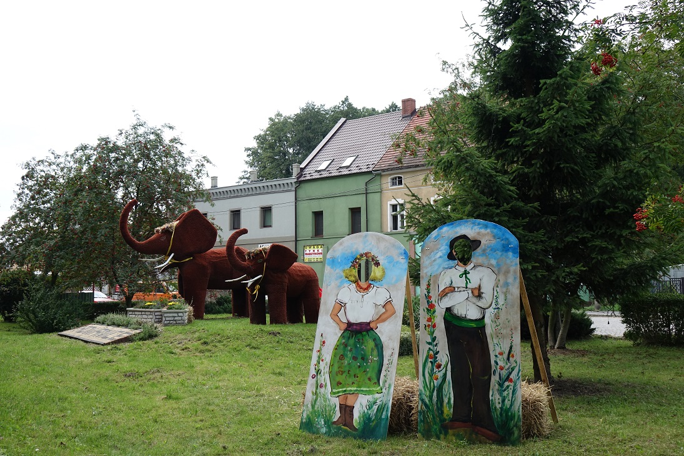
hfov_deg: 53.1
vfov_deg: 36.9
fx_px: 684
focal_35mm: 36
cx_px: 342
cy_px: 228
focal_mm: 13.37
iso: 125
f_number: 4
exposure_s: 1/320
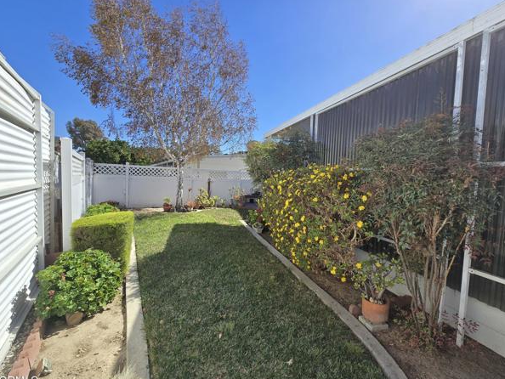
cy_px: 195
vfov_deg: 85.7
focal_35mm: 14
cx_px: 270
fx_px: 204
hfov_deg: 101.9
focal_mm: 2.2
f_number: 2.2
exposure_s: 1/1920
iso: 50
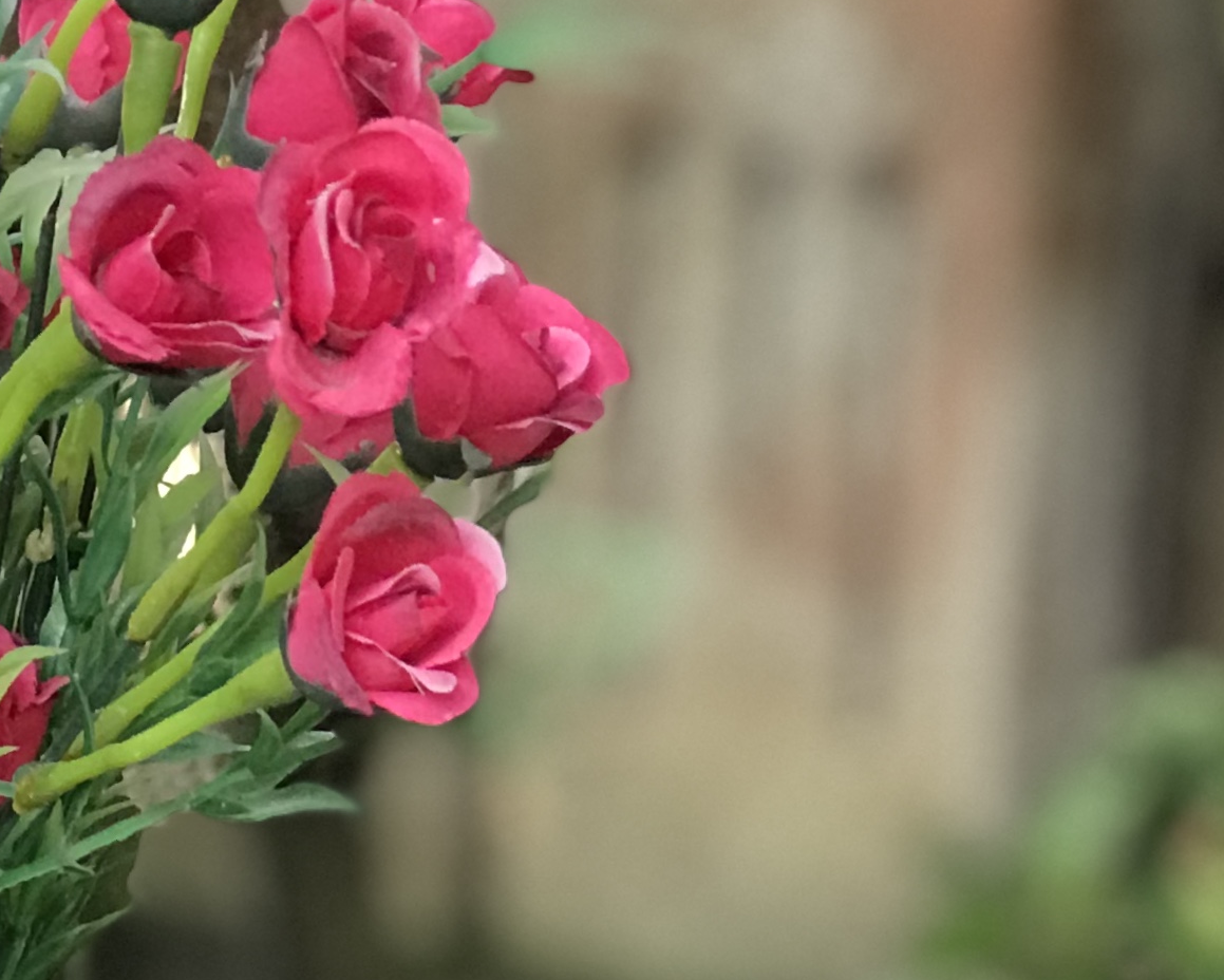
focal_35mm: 182
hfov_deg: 10.5
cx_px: -78
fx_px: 6595
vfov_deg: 8.3
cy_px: 1586
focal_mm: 6.6
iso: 50
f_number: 2.8
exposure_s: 1/50
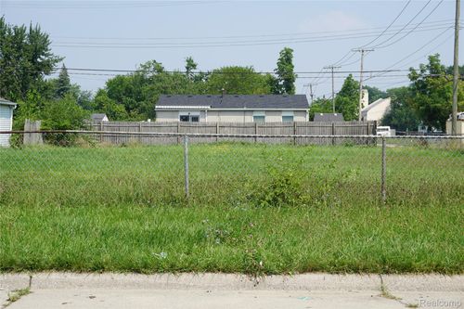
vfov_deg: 23.8
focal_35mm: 57
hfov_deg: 35.1
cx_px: 232
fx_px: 734
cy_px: 154
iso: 100
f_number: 11
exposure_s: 1/125
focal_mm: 38
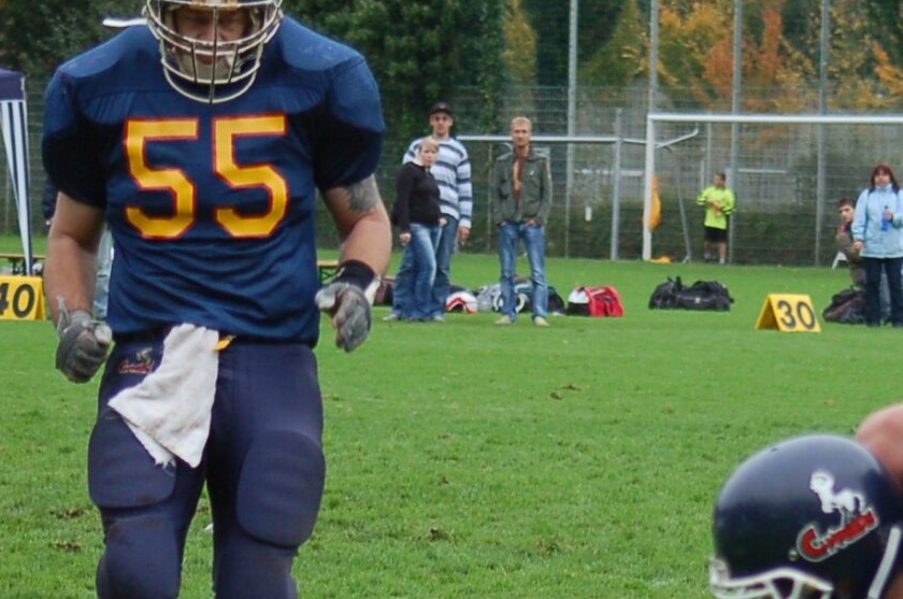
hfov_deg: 7.5
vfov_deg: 5.0
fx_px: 6886
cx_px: 691
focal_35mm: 275
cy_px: 713
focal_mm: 70
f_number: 4
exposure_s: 1/500
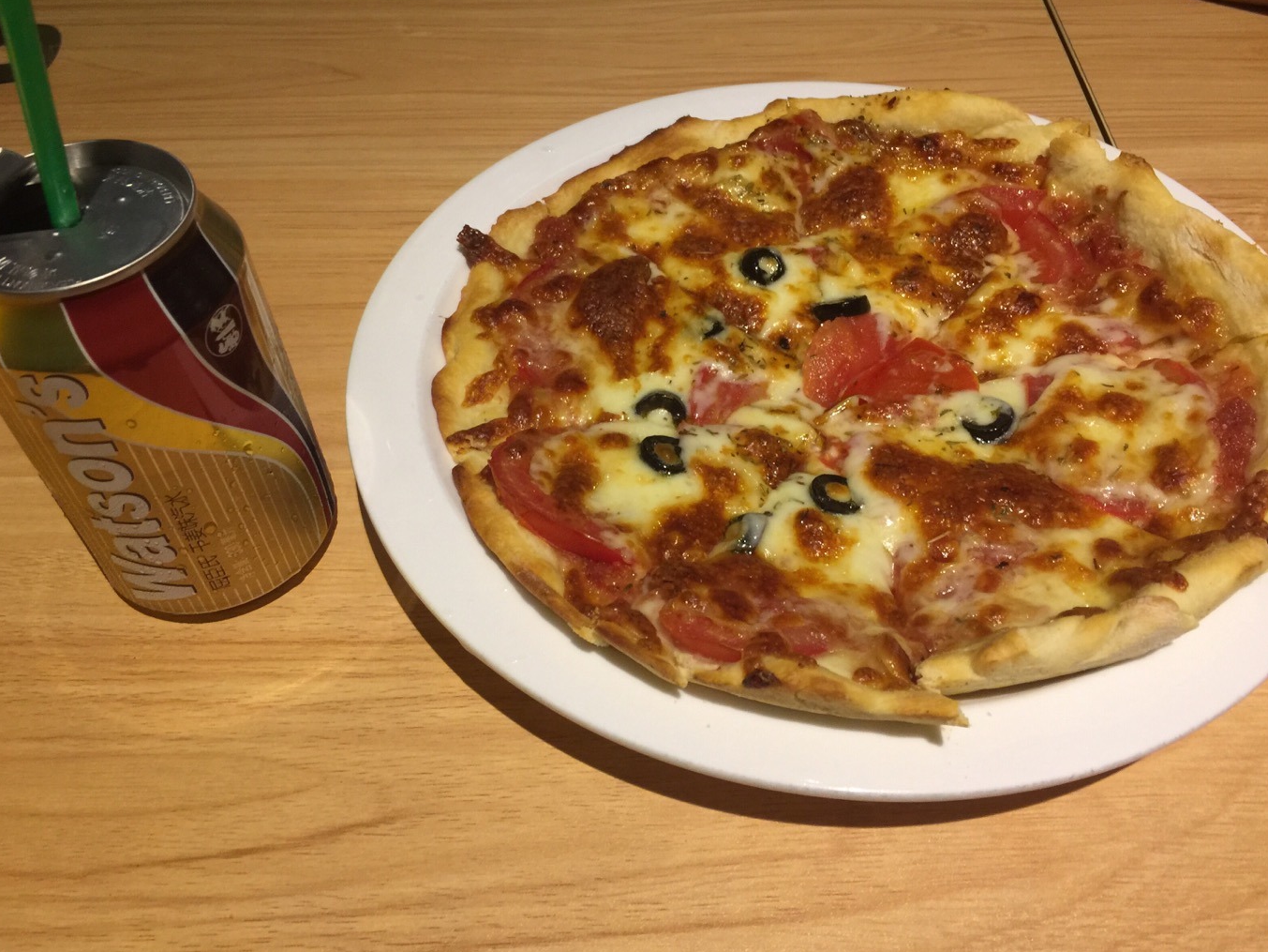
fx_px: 1099
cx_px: 632
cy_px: 488
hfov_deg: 60.0
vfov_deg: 46.8
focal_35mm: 30
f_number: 2.2
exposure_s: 1/15
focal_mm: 4.15
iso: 64
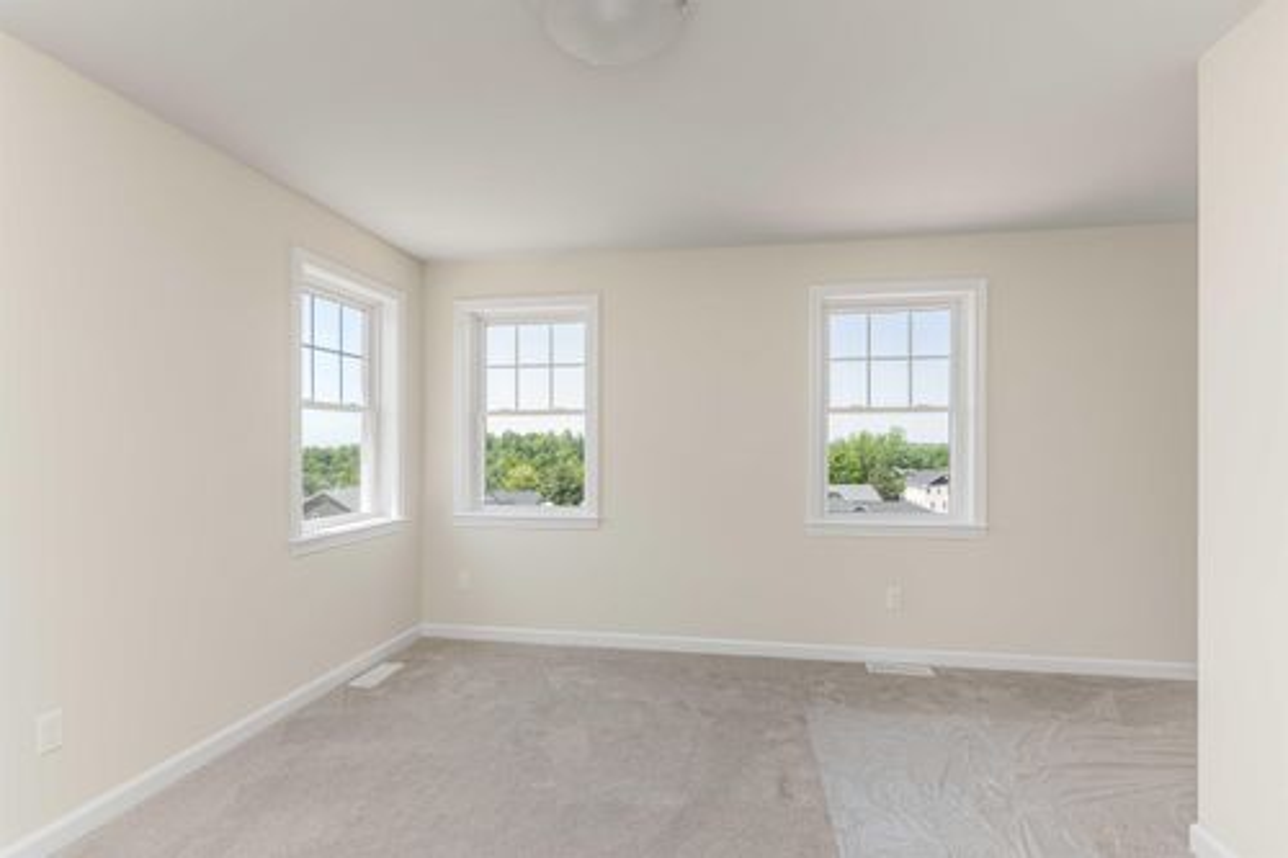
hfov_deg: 96.8
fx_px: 572
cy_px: 429
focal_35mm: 16
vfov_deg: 73.7
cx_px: 644
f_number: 6.3
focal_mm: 11
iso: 250
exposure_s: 1/200
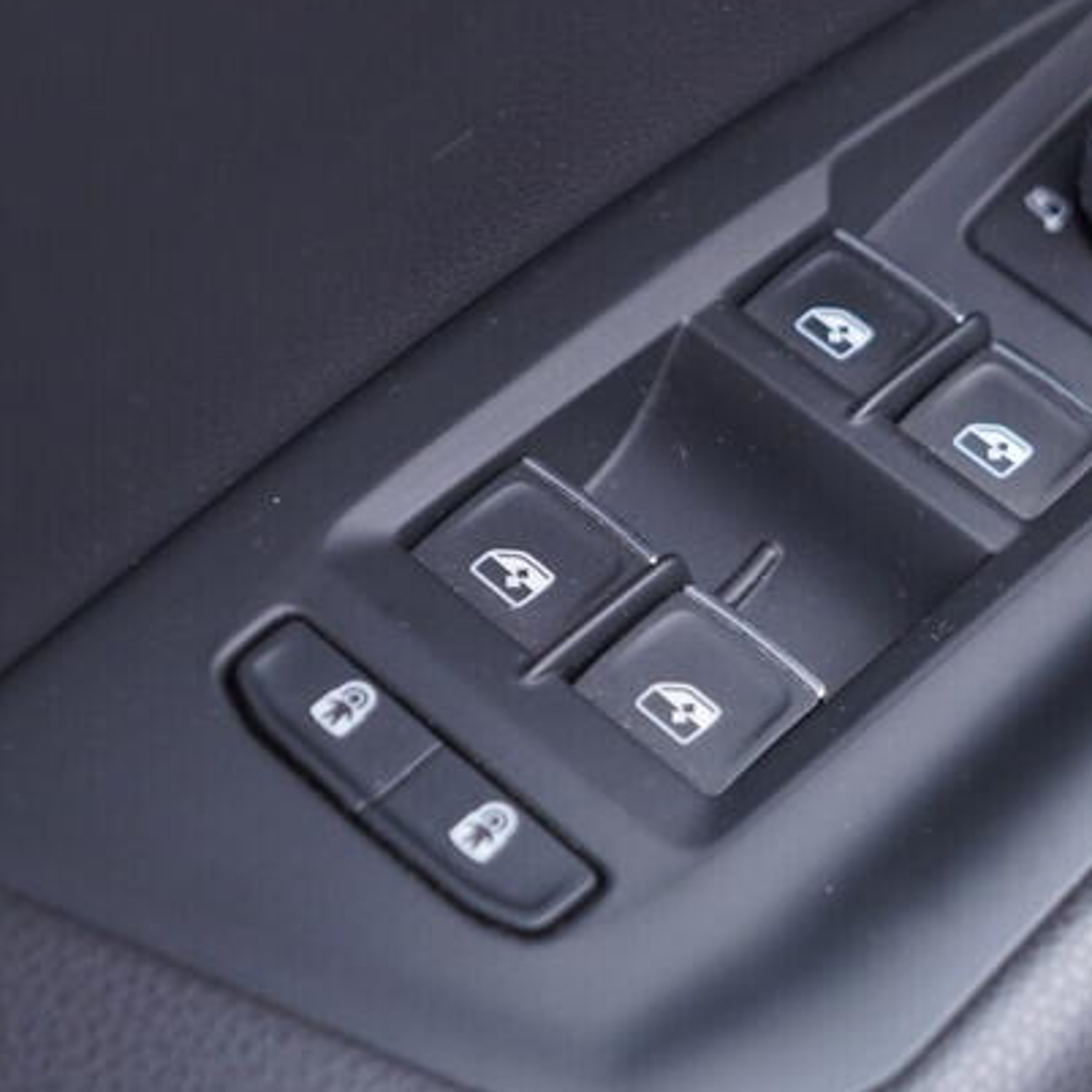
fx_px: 2784
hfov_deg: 21.8
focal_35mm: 78
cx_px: 953
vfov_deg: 22.2
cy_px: 547
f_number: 2.8
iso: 320
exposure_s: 1/40
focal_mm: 24
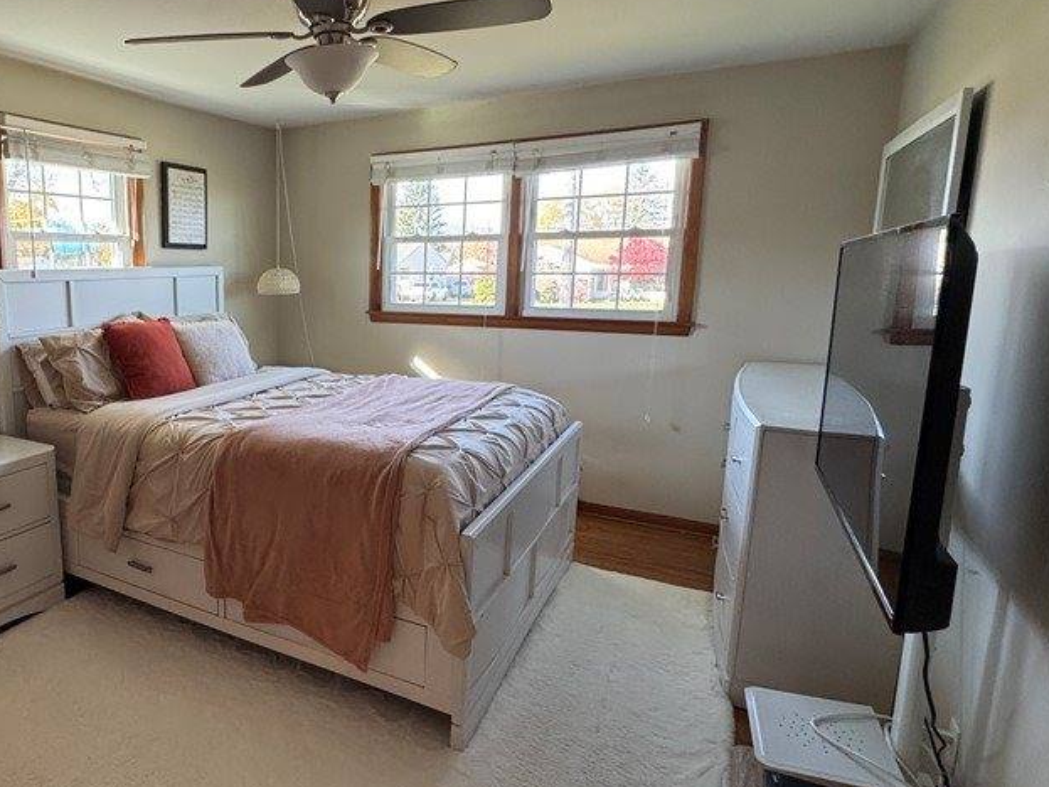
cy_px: 379
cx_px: 261
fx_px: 697
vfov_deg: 58.8
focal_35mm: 23
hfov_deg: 69.0
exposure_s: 1/120
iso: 320
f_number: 2.2
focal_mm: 2.22
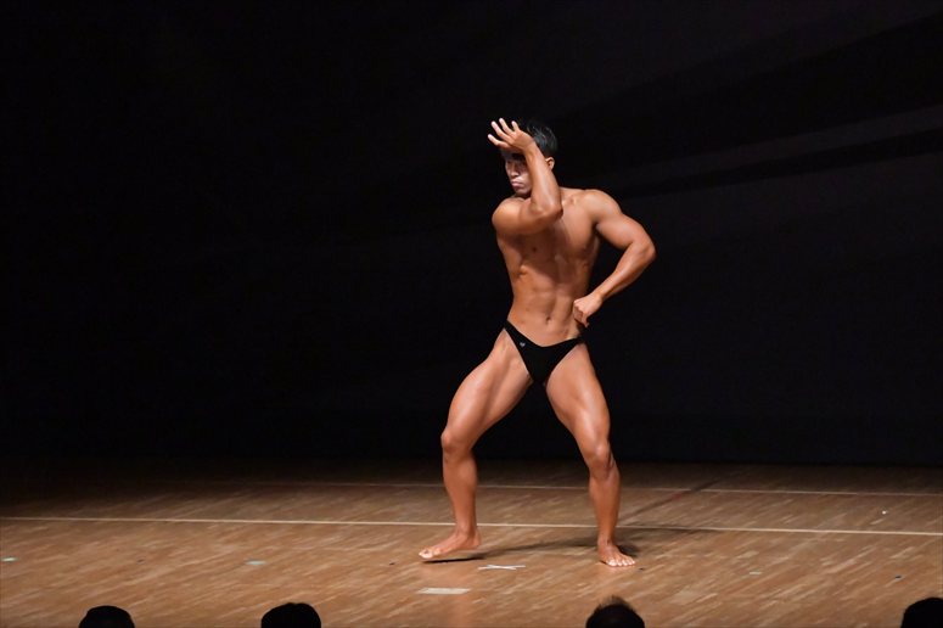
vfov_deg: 6.1
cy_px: 314
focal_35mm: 225
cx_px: 472
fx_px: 5891
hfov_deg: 9.2
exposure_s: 1/400
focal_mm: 150
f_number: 5.6
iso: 12800
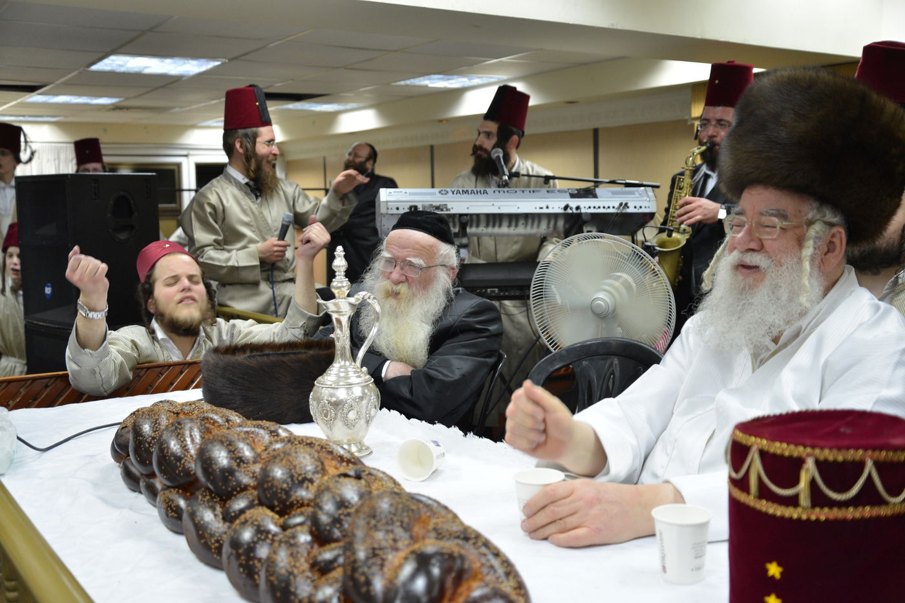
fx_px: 955
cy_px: 302
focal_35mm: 38
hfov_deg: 50.7
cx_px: 452
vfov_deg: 35.0
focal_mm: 38
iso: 1600
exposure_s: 1/100
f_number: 4.5
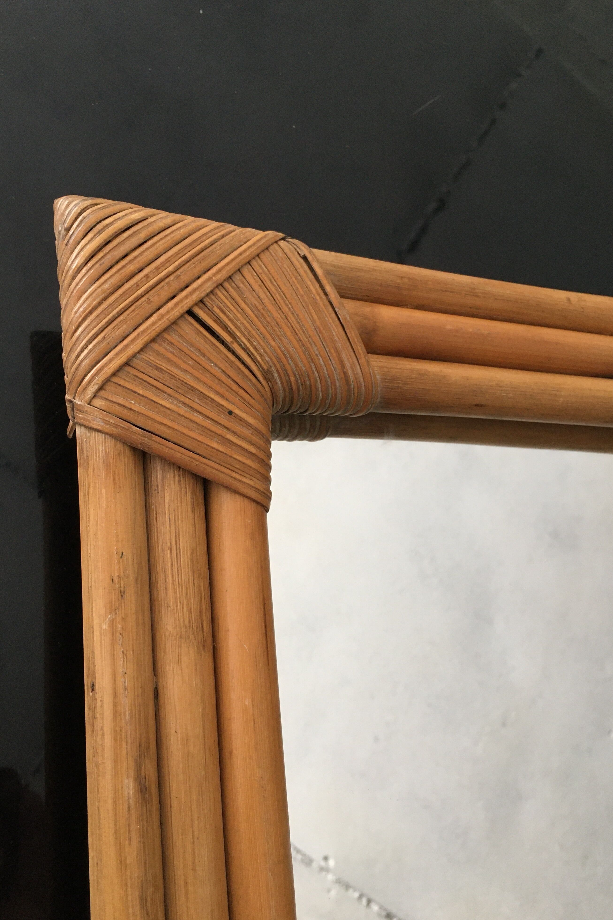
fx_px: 792
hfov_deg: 42.3
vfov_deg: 60.3
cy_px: 469
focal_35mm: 31
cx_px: 272
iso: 64
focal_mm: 4.15
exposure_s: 1/33
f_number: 2.2
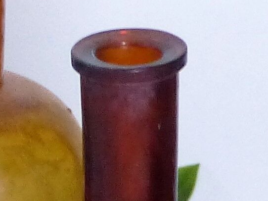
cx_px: -222
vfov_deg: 2.6
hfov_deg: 3.5
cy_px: 553
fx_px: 4341
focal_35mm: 561
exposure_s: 1/25
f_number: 2.8
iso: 400
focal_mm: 13
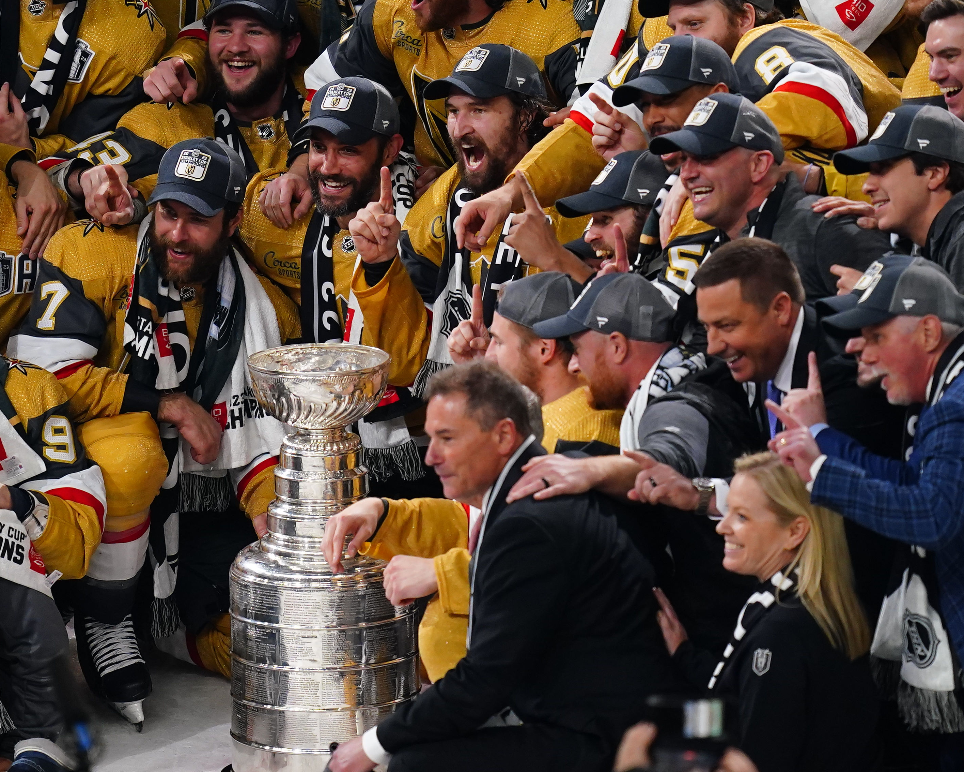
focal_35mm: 796
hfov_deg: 2.4
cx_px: 362
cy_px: 199
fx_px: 22710
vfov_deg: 1.9
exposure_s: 1/2000
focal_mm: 400
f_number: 3.5
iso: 2500
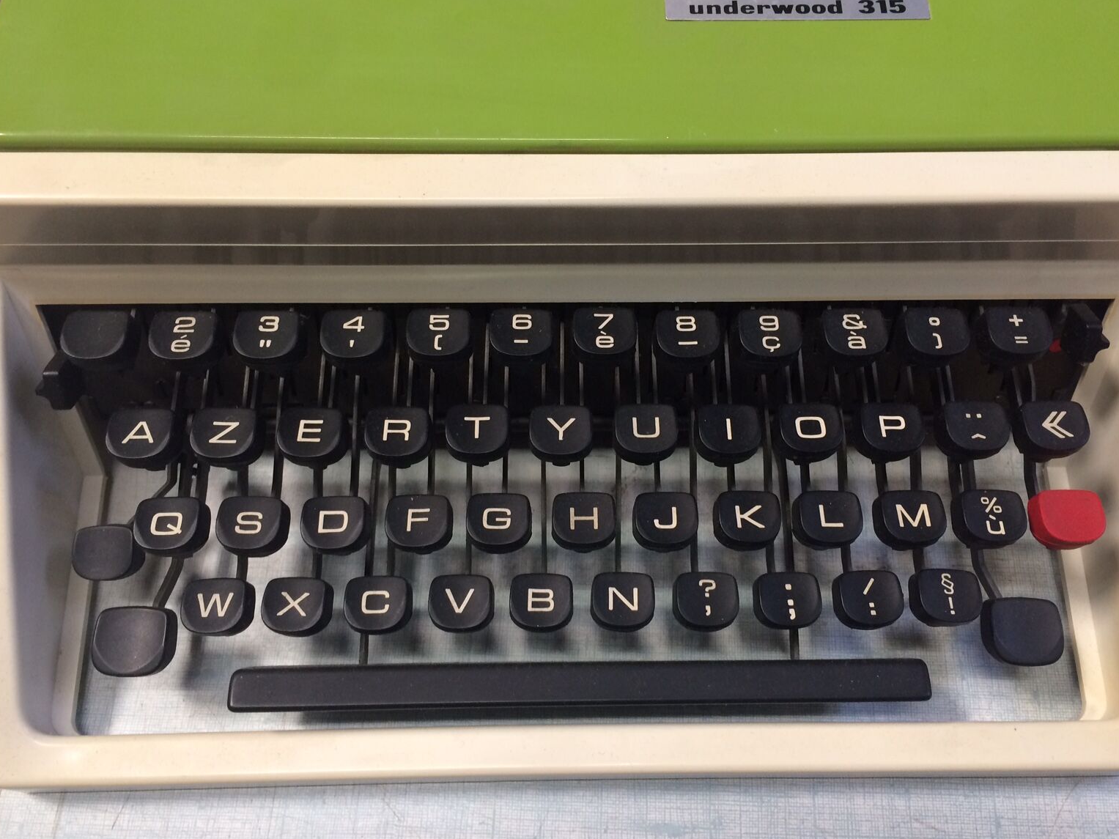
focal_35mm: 31
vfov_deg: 45.4
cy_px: 411
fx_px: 1002
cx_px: 580
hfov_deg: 58.3
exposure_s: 1/33
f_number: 2.2
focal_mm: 4.15
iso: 64
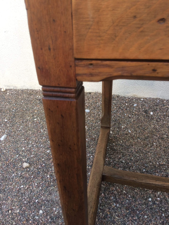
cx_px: 84
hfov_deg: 48.2
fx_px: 189
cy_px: 112
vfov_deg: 61.7
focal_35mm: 29
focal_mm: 4.15
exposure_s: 1/33
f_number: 2.2
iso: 32
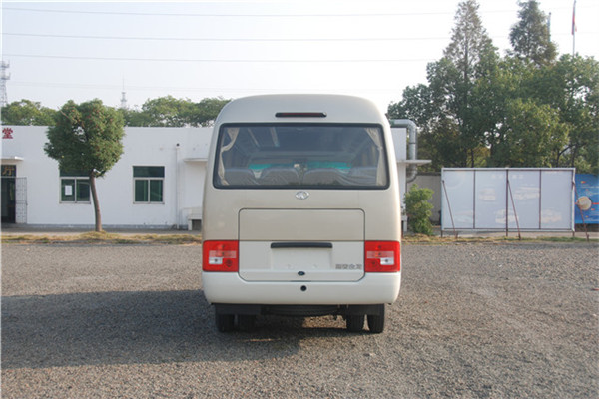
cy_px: 200
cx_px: 300
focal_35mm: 48
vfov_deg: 28.1
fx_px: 799
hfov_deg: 41.1
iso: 100
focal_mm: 32
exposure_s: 1/160
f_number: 6.3
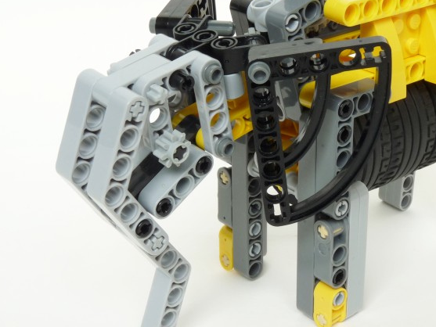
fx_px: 995
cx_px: 307
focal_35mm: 79
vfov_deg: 18.7
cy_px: 136
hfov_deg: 24.5
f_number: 8
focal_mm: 9.8
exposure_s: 1/10
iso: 100
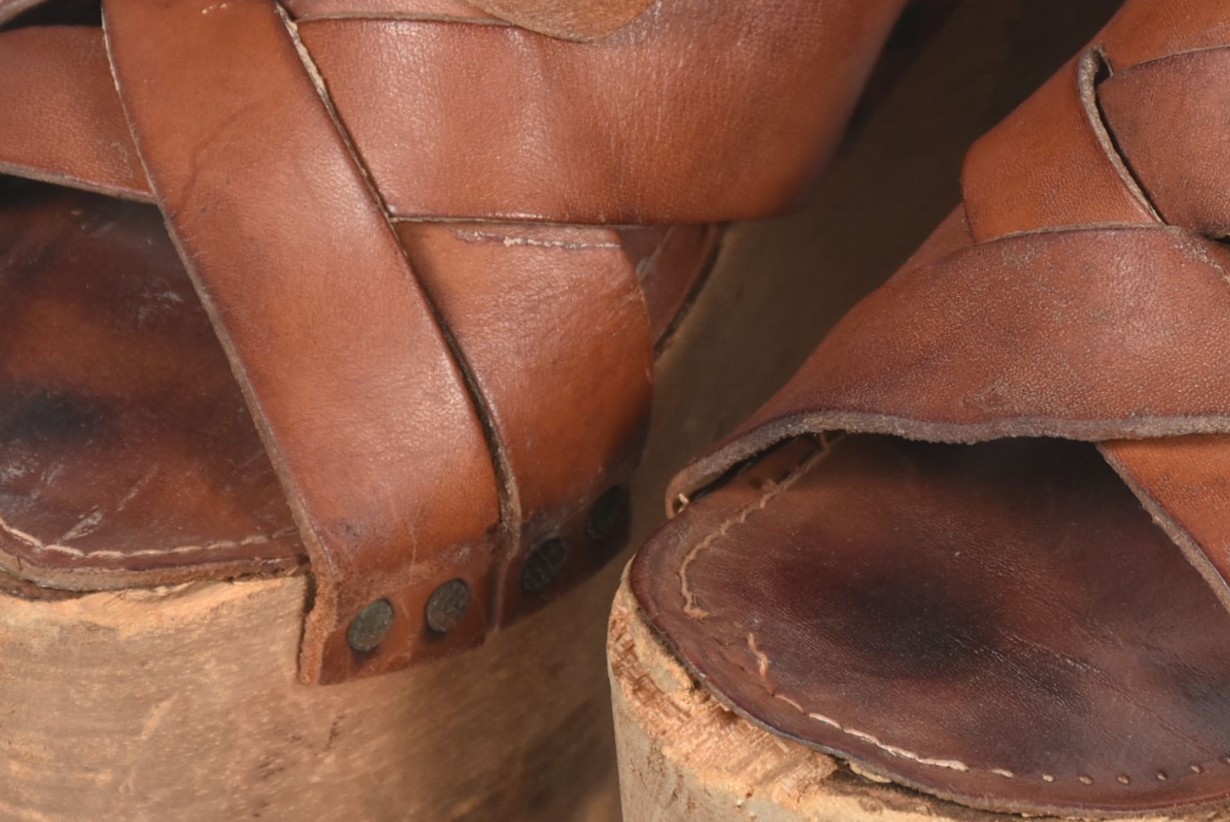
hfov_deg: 6.3
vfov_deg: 4.2
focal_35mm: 325
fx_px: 11113
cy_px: 262
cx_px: 951
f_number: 9
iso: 200
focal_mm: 105
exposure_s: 1/125
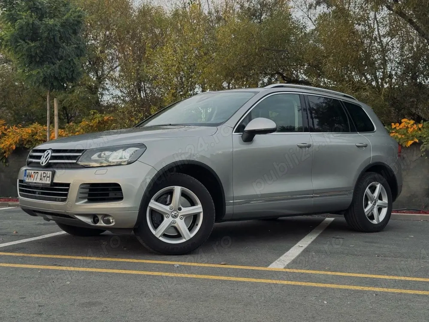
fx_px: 595
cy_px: 161
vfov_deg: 30.3
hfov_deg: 39.7
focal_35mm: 48
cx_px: 214
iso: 64
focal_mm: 6.76
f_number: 1.78
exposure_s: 1/121
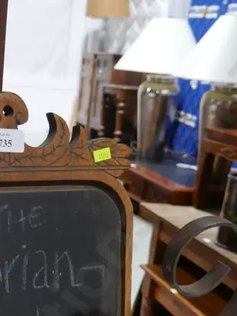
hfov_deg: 21.2
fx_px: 620
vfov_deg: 25.9
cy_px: 368
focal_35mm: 68
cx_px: 26
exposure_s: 1/60
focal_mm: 14
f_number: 3.5
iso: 400
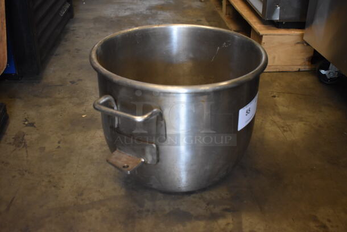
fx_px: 405
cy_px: 116
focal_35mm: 42
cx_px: 174
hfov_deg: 46.4
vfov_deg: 32.0
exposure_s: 1/125
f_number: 4.2
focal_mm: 28
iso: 2200
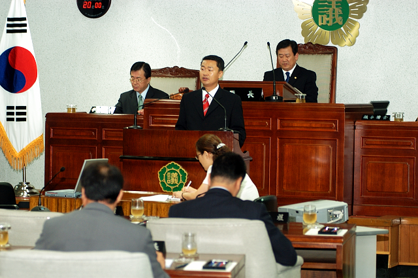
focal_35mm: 129
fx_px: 1496
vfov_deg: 10.6
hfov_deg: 15.9
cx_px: 209
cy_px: 139
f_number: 3.5
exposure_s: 1/60
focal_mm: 86
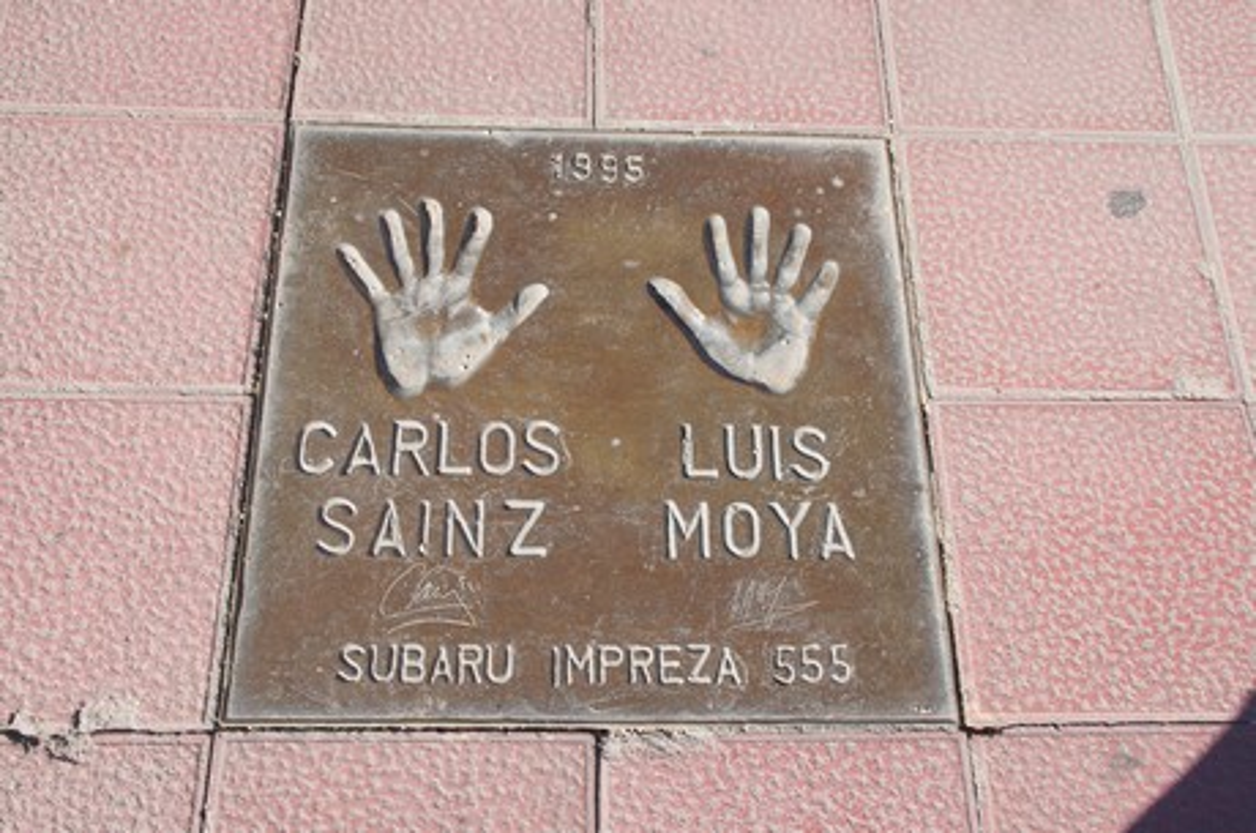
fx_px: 1254
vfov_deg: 36.7
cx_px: 628
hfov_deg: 53.2
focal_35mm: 36
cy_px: 416
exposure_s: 1/250
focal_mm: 24
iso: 100
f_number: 6.3
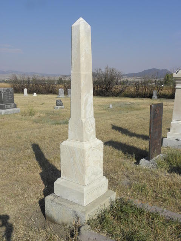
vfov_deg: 52.6
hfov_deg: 40.7
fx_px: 244
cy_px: 120
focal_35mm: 35
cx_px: 90
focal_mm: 6.24
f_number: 5.6
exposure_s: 1/400
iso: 64
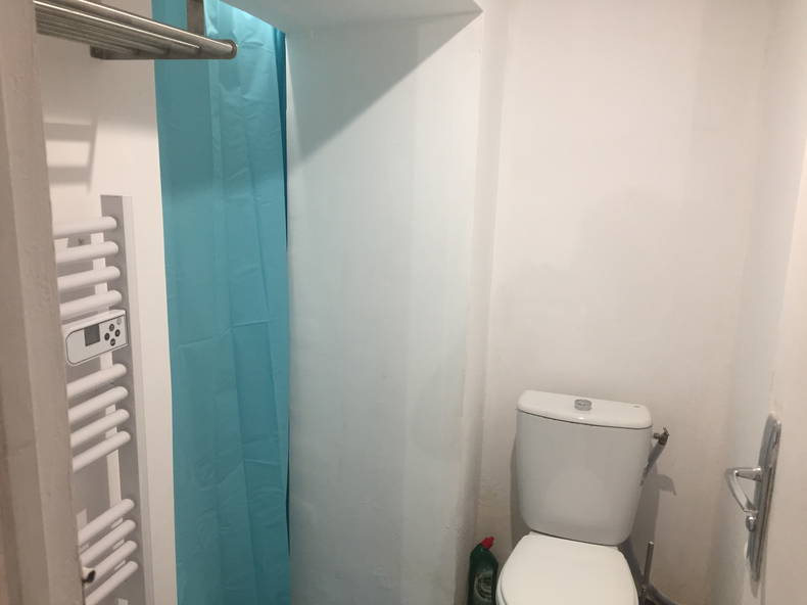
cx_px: 404
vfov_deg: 48.2
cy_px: 302
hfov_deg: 61.7
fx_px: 676
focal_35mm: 29
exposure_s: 1/33
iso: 64
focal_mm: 4.15
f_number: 2.2
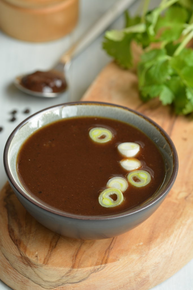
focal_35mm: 158
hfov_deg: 8.7
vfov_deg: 13.0
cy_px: 145
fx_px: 1266
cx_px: 96
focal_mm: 105
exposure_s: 1/50
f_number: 8
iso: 200
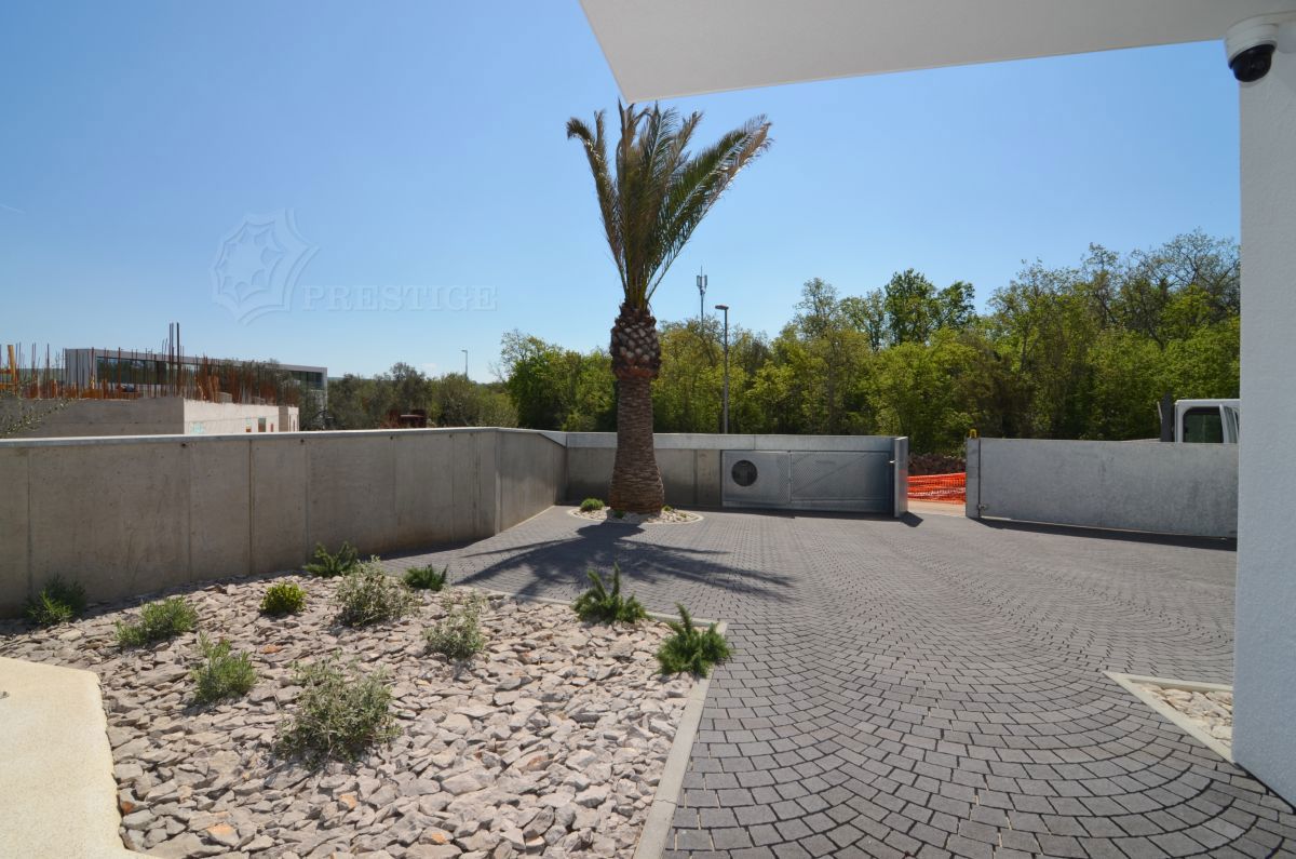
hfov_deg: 95.1
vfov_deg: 71.8
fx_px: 593
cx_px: 648
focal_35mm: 16
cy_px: 430
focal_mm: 11
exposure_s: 1/200
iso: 100
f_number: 11
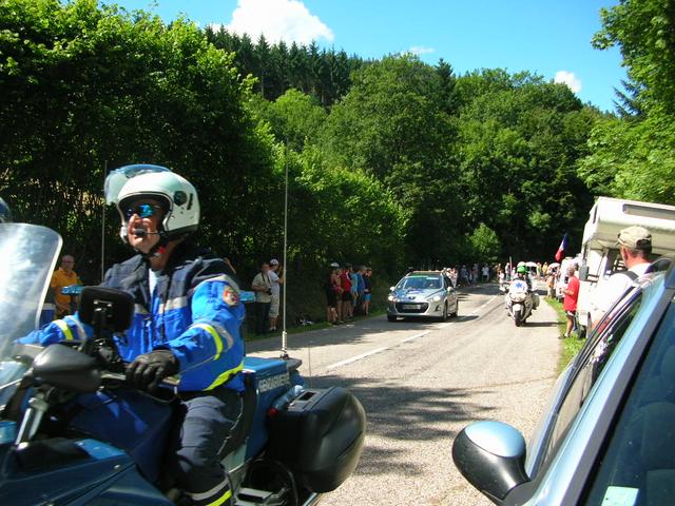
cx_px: 338
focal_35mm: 35
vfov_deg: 40.7
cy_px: 253
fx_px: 682
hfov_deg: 52.6
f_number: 2.8
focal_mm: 5.8
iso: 50
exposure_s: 1/485
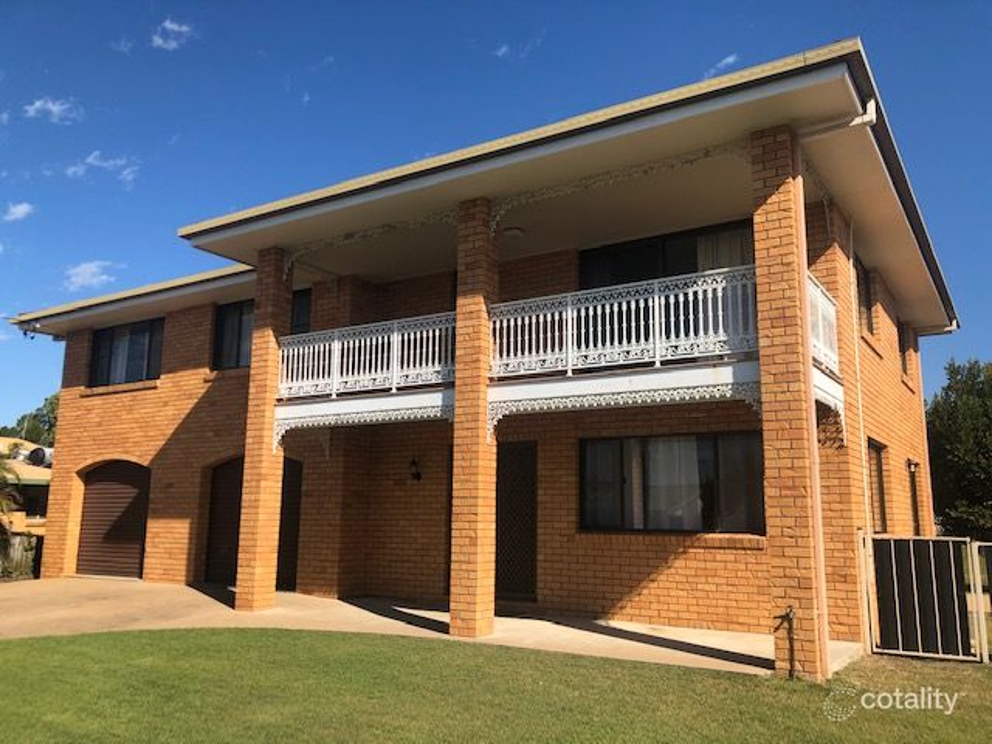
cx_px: 496
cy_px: 372
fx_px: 802
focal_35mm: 28
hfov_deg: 63.4
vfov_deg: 49.7
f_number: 1.8
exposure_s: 1/1845
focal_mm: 4
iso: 20
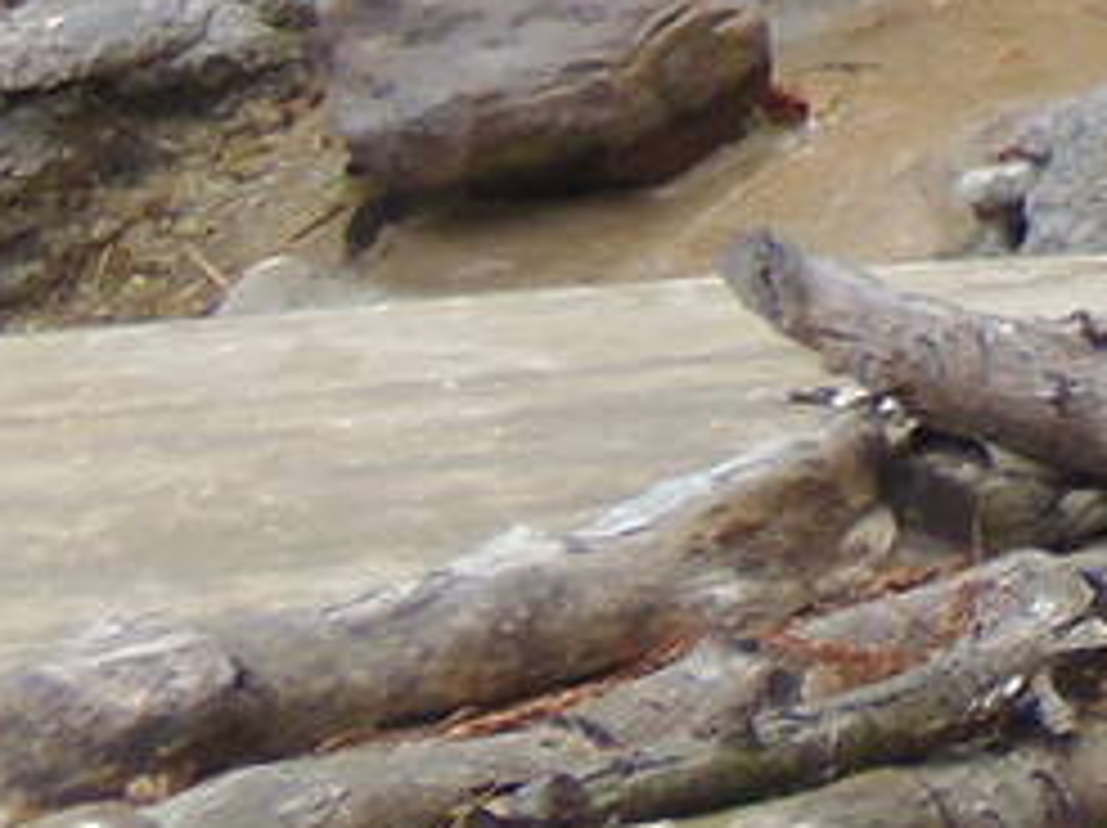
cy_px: -1413
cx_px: 2511
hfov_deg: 4.1
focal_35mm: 482
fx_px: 15399
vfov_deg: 3.0
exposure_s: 1/50
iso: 64
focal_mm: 13.7
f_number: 4.2
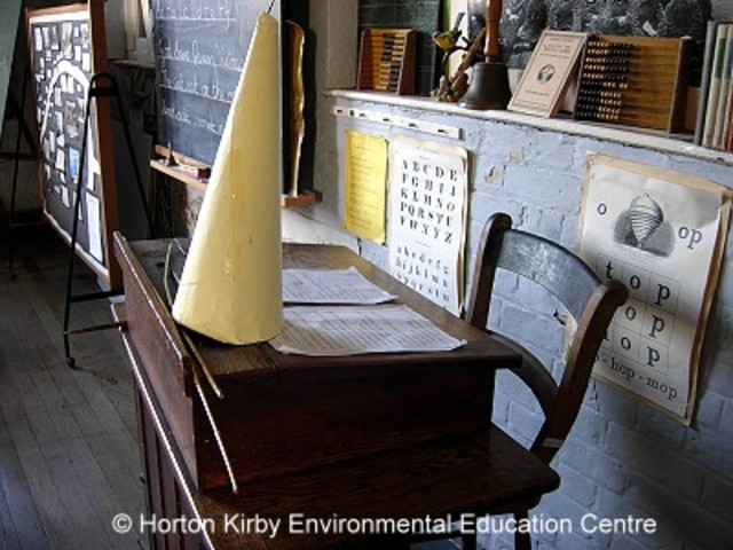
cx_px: 366
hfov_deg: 51.4
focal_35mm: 36
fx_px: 762
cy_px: 275
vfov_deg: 39.7
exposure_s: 1/9.7
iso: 50
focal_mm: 7.5
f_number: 2.7
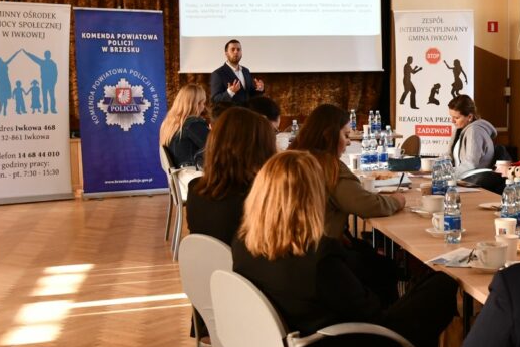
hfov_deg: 27.7
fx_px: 1025
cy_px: 169
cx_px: 436
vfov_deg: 19.2
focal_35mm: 71
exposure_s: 1/125
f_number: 4
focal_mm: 24
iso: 1000
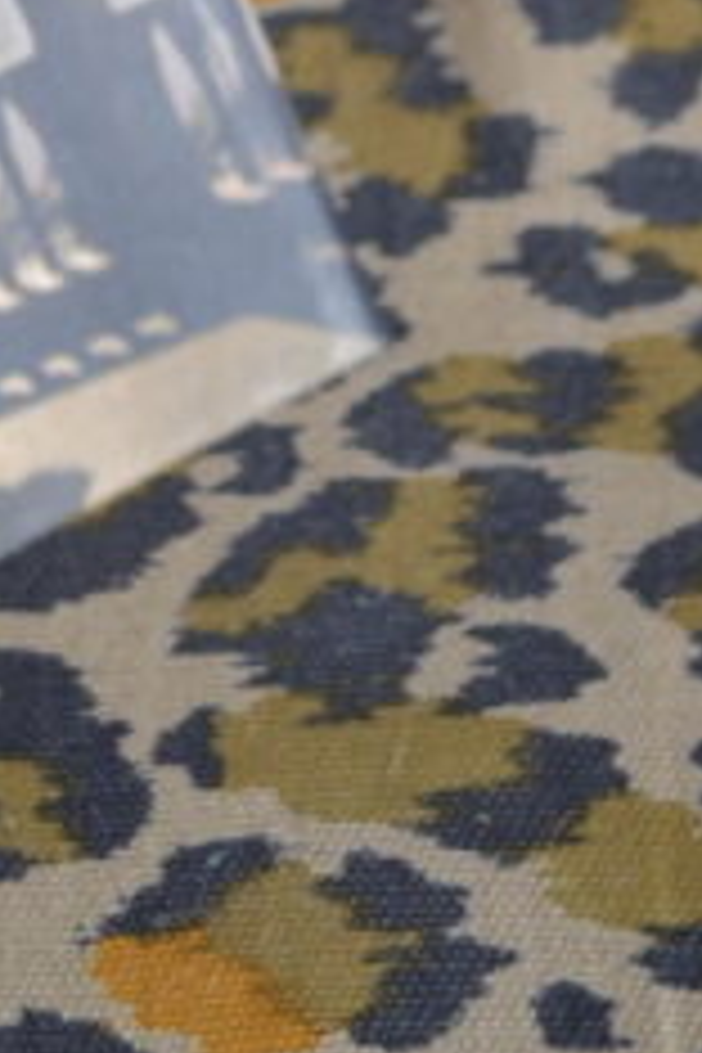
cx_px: -272
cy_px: -1134
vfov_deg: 8.4
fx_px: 6733
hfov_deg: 5.9
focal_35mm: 230
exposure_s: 1/30
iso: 400
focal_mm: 35
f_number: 5
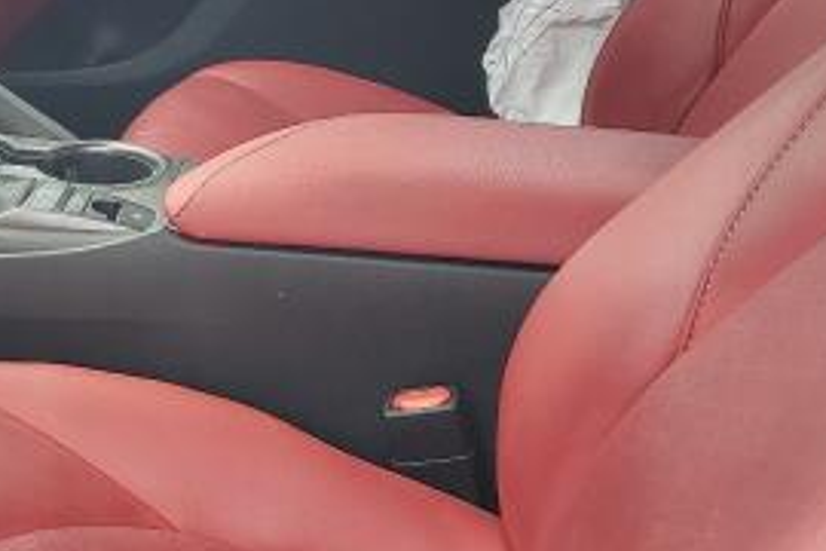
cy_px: 370
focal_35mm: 80
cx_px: -15
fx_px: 1835
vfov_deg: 17.0
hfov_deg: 24.1
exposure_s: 1/625
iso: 50
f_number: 1.5
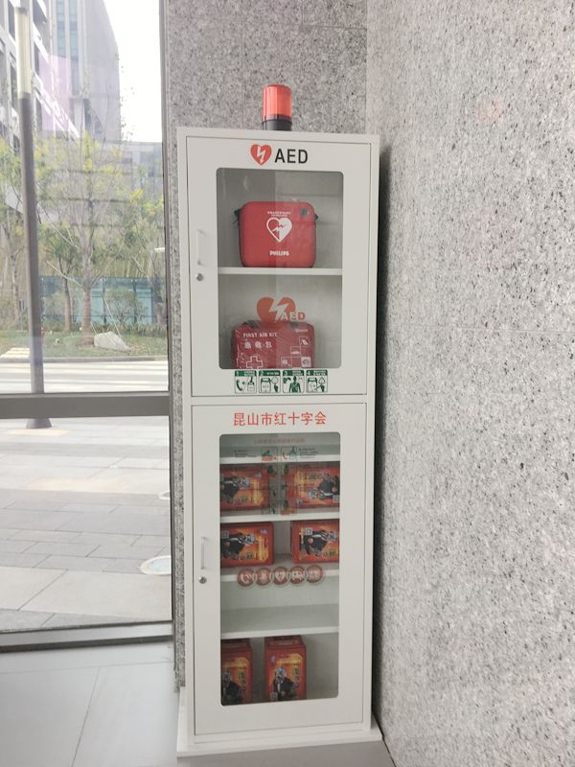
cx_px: 288
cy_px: 384
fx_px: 642
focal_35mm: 29
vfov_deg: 61.7
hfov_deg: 48.2
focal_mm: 4.15
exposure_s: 1/50
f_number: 2.2
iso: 25
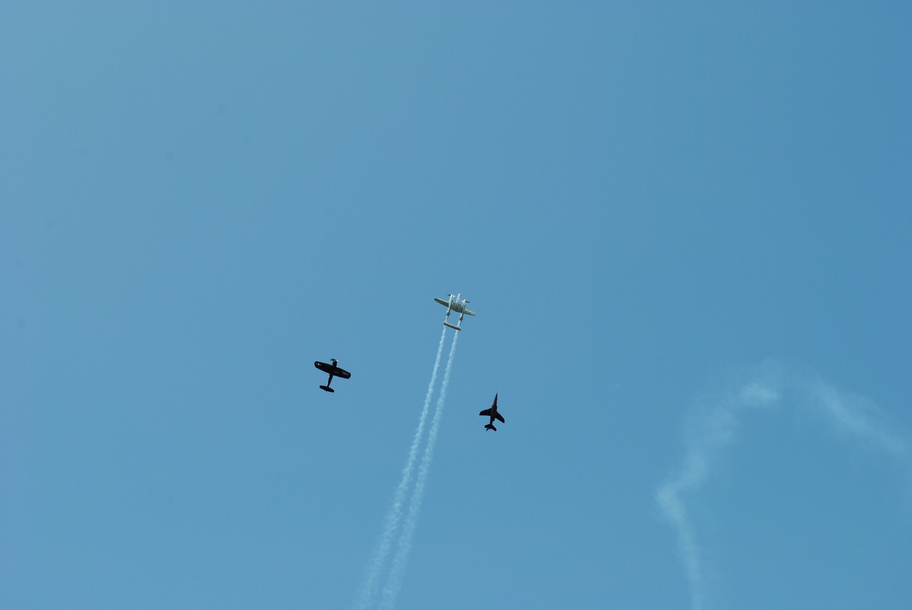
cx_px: 456
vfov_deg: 16.6
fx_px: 2093
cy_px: 305
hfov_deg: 24.6
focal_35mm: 82
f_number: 10
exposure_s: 1/400
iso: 100
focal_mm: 55
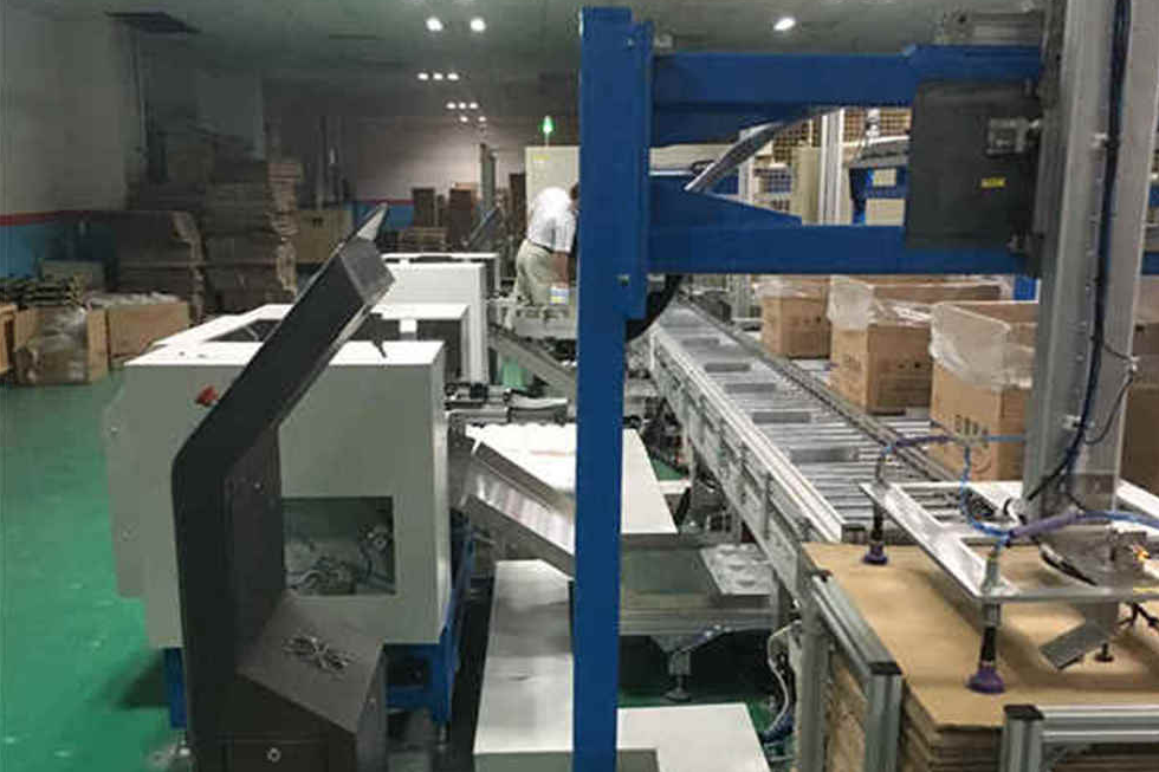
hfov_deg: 47.4
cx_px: 589
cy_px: 524
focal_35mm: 41
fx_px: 1320
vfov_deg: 32.3
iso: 320
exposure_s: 1/17
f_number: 2.2
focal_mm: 4.15
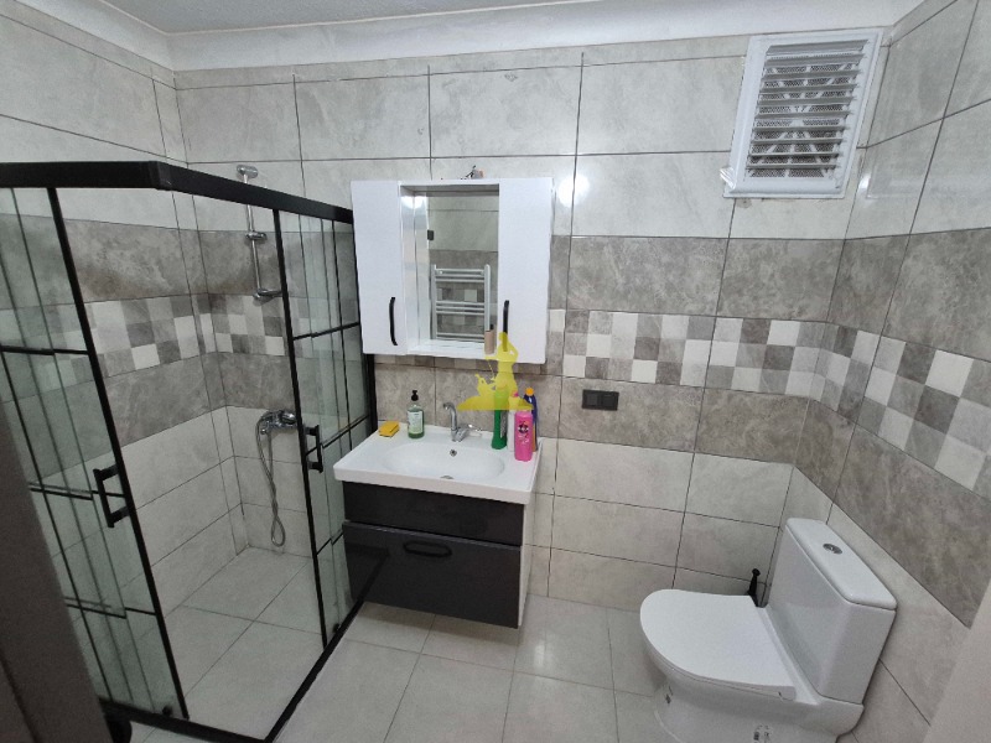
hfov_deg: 106.2
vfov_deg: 89.9
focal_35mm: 13
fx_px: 372
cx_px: 496
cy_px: 372
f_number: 2.2
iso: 320
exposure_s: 1/50
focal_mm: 1.74
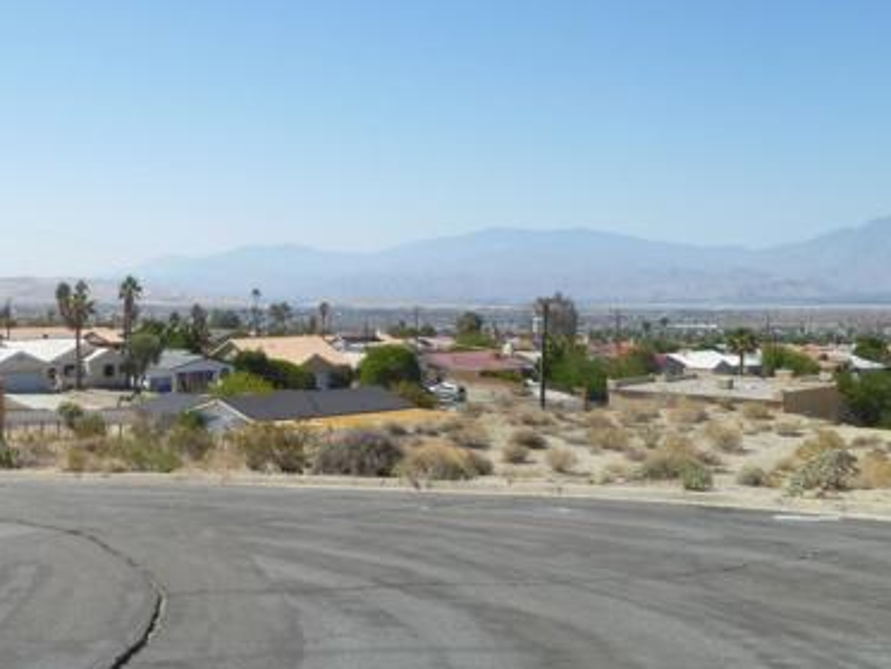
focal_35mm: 48
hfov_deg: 38.8
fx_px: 1236
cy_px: 182
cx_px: 246
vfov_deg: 29.9
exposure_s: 1/800
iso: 80
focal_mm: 5
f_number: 3.3
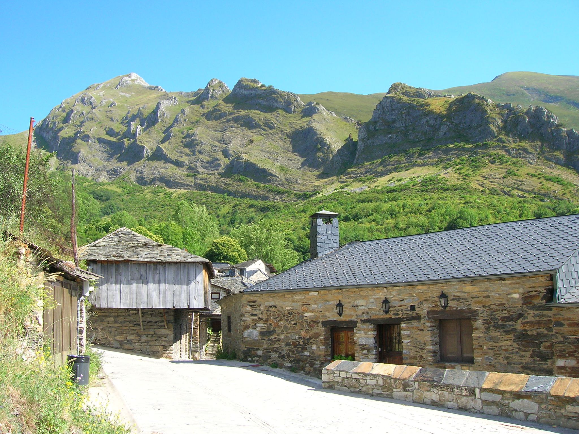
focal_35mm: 34
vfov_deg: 41.8
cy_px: 217
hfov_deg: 54.0
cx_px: 290
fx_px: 569
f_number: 4.9
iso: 50
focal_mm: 5.7
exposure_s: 1/148
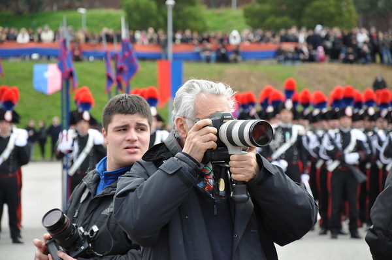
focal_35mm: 158
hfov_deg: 13.1
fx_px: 1712
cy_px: 130
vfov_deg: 8.7
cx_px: 196
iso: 200
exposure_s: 1/160
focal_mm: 105
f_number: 6.3
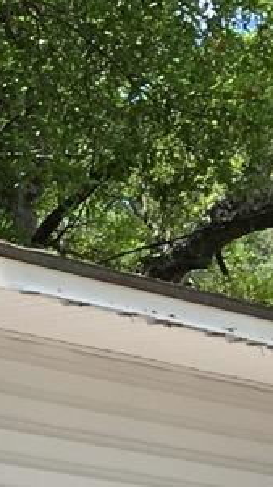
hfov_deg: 5.2
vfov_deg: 9.7
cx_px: -706
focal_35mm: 215
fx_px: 2771
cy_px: 772
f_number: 2.2
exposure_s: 1/432
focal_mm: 4.15
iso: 25
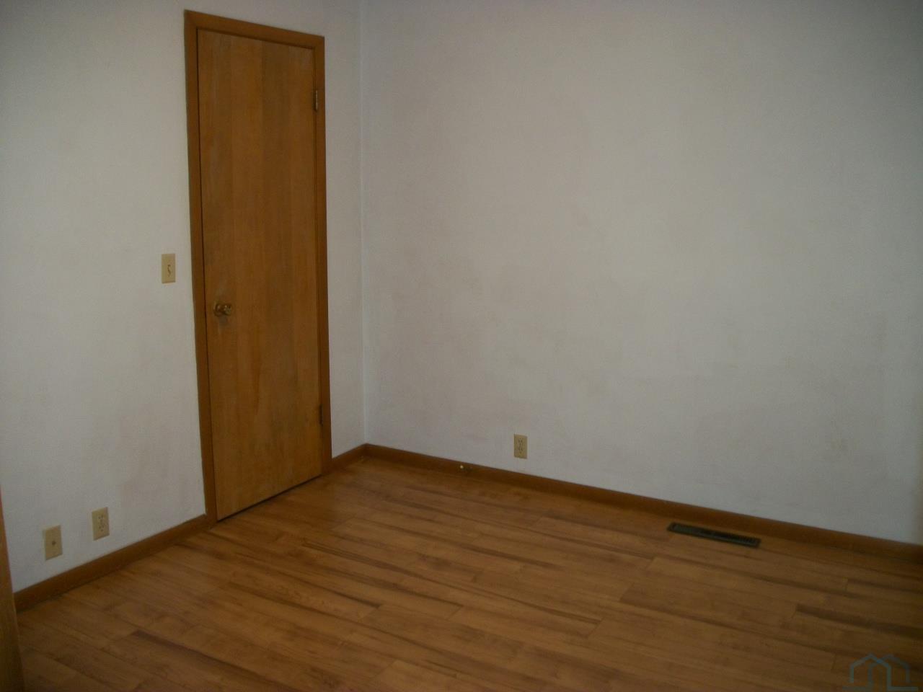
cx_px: 462
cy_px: 346
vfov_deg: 44.2
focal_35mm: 32
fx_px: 853
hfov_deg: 56.8
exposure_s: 1/30
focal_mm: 5.7
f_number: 2.9
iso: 160
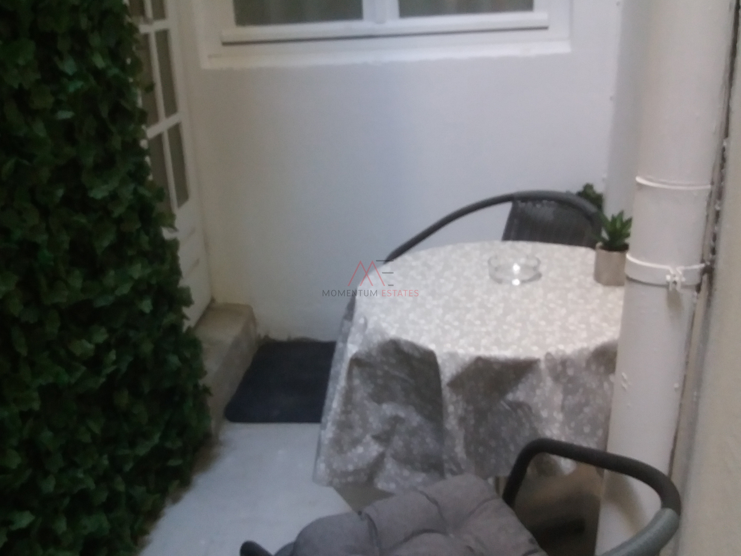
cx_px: 370
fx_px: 599
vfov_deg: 49.7
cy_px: 278
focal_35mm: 28
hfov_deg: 63.4
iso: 160
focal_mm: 3.7
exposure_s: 1/25
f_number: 1.9
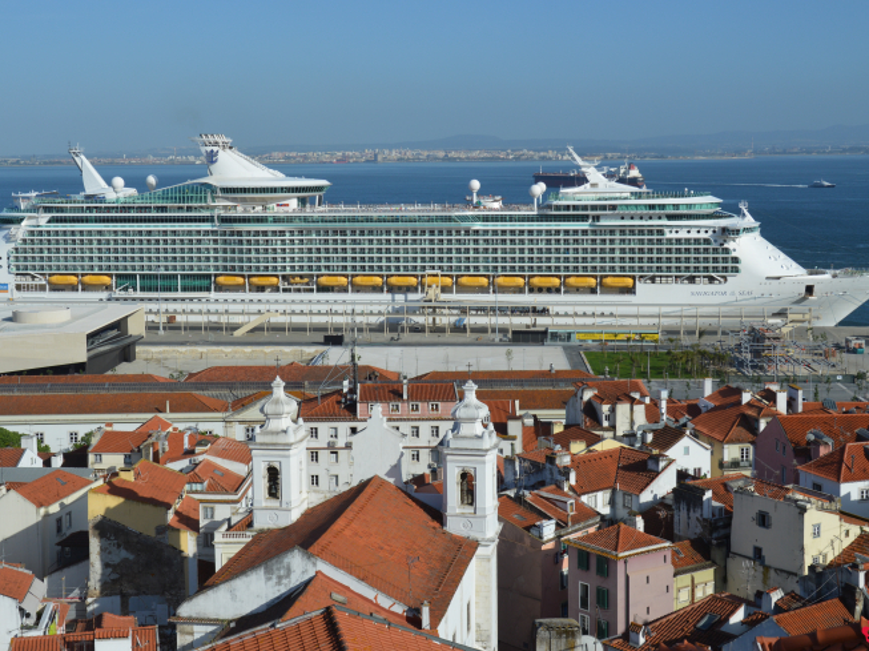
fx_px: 1330
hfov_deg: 36.2
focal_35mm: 53
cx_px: 402
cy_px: 300
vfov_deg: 27.5
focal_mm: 30
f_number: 9
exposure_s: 1/320
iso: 100
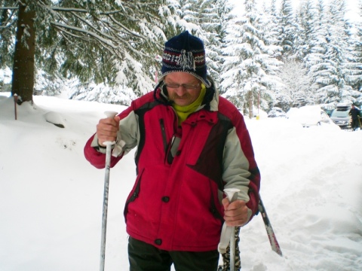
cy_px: 136
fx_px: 397
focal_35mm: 38
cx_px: 181
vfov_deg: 37.7
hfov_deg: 49.0
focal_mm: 6.3
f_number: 4.4
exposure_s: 1/125
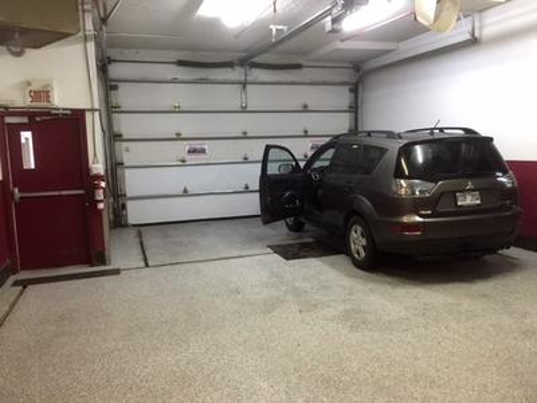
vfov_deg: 48.2
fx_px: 450
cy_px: 202
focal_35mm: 29
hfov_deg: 61.7
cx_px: 268
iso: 250
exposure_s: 1/30
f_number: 2.2
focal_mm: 4.15
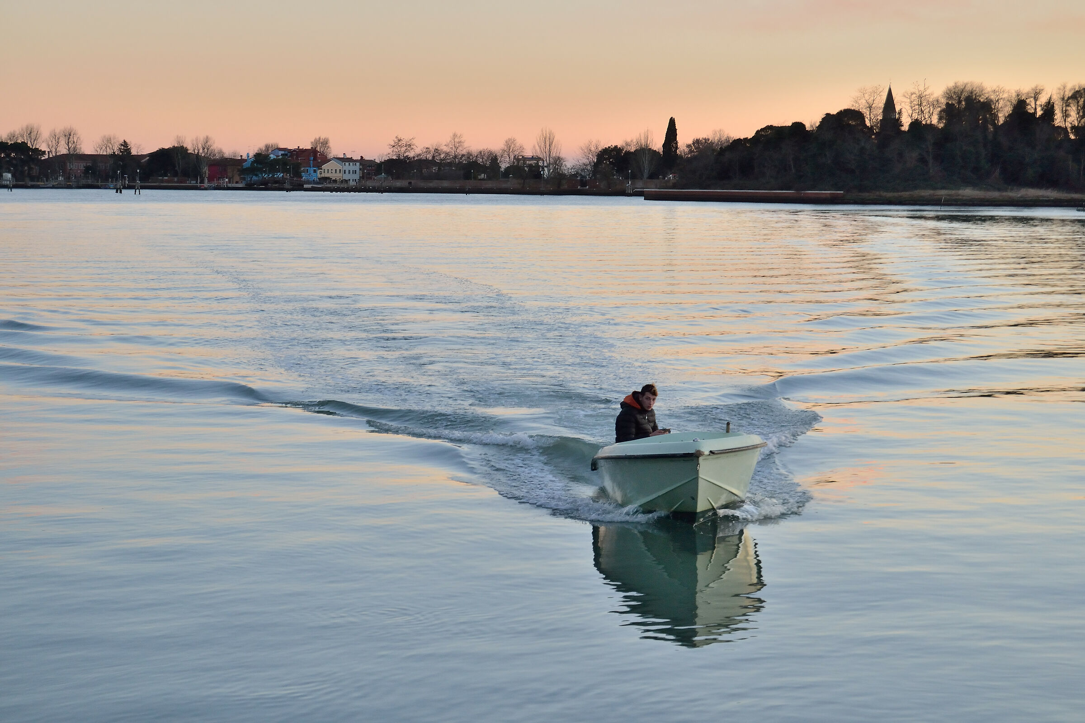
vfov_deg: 16.6
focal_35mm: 82
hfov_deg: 24.6
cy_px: 362
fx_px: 2486
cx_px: 542
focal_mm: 55
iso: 800
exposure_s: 1/125
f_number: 6.3
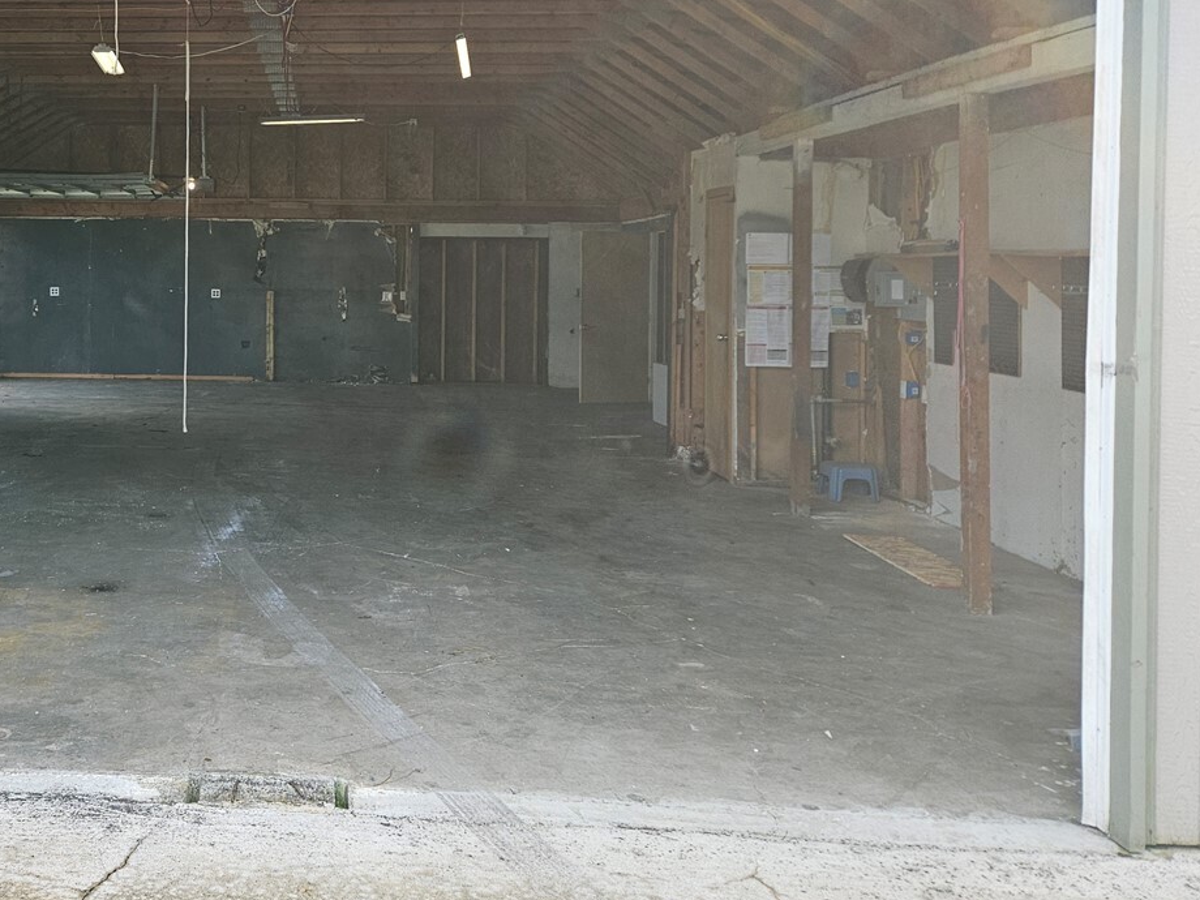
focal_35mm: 40
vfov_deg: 35.6
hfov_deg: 44.3
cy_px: 292
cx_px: 224
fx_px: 1387
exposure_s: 1/719
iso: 80
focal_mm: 5.4
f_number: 1.8
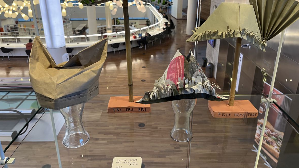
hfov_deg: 66.1
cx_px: 152
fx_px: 230
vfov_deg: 40.0
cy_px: 65
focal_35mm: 29
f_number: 1.6
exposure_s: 1/50
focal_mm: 5.1
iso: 80
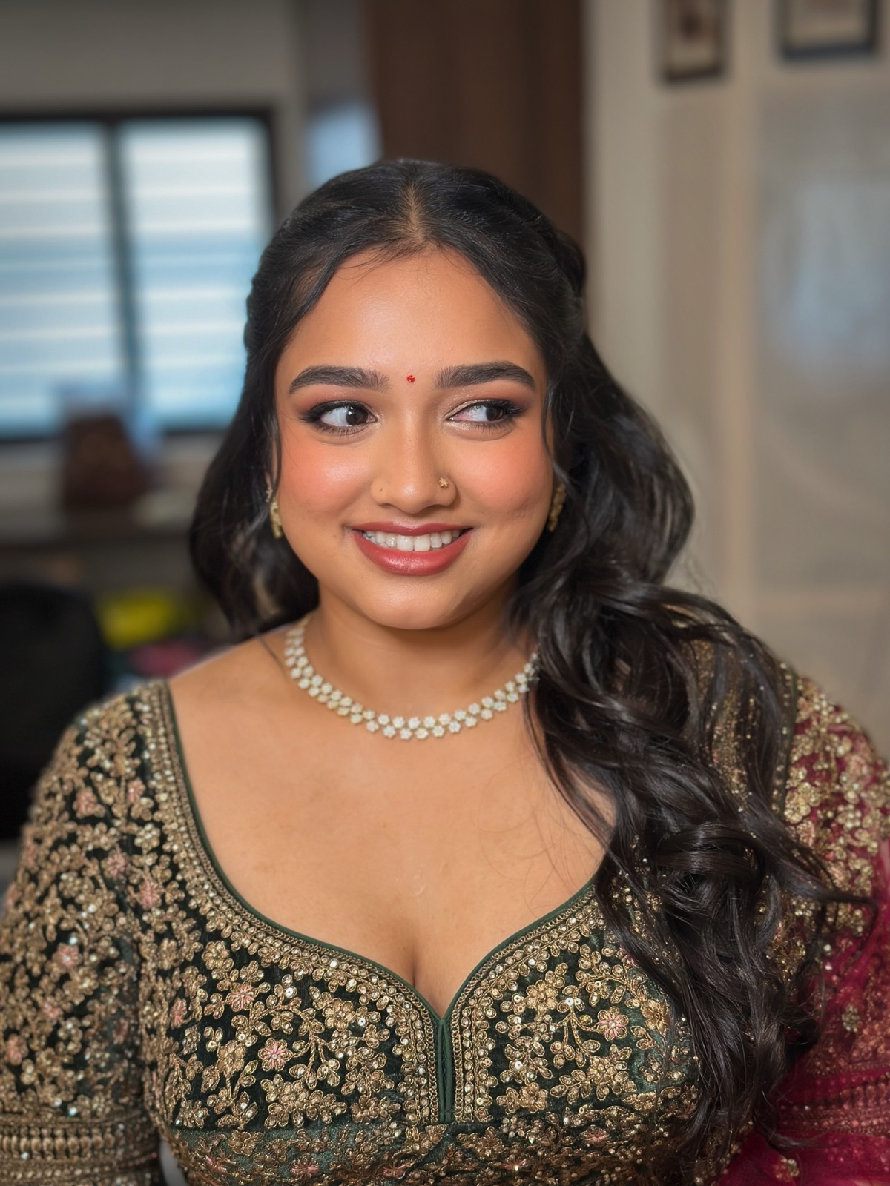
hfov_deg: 30.3
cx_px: 445
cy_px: 593
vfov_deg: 39.7
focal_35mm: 48
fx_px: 1645
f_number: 1.78
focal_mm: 6.86
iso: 125
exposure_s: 1/50
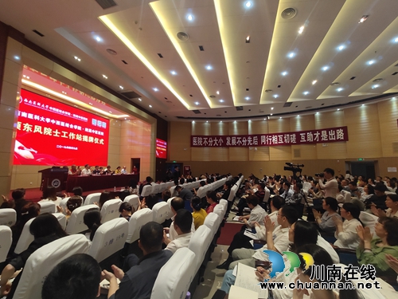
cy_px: 150
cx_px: 199
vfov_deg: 81.7
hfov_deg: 98.2
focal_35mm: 15
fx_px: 172
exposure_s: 1/50
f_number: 2.4
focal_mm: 2.04
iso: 306
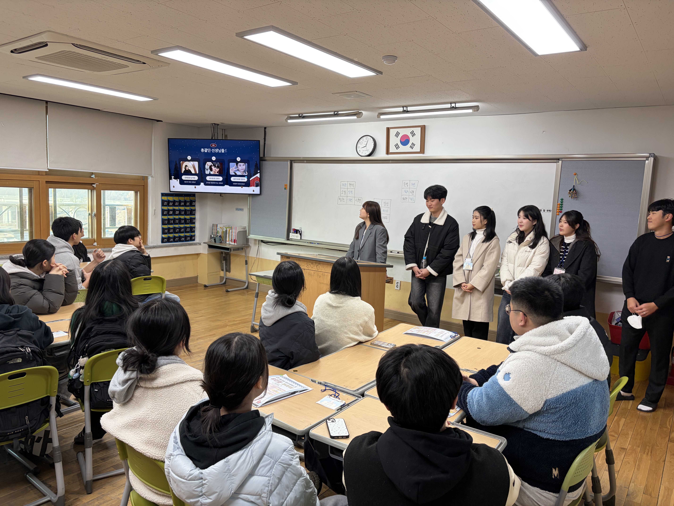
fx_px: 506
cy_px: 253
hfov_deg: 67.3
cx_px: 337
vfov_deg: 53.1
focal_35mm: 26
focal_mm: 5.96
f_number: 1.6
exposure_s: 1/120
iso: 80
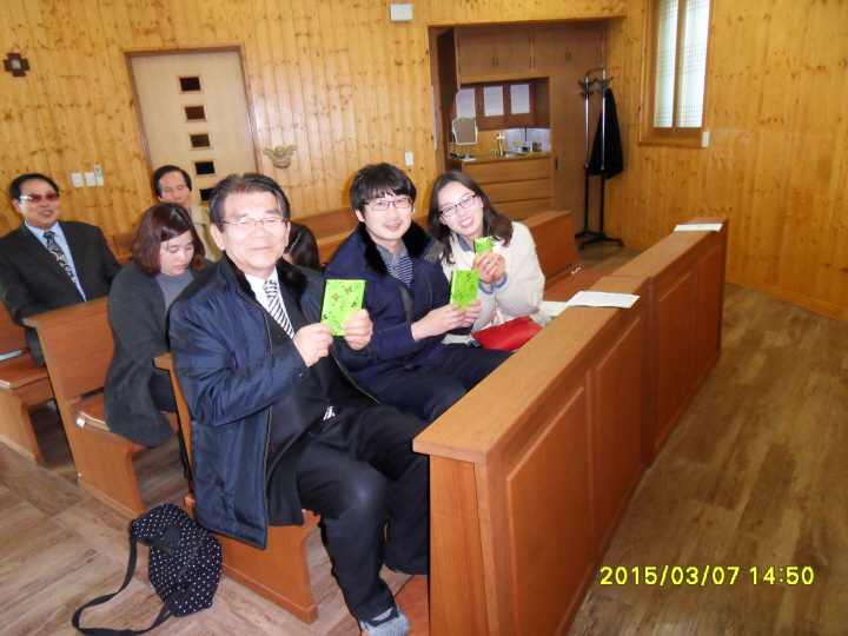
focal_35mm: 24
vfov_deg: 56.8
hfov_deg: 71.6
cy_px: 318
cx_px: 424
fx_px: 588
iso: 320
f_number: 3.3
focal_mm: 4.2
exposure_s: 1/30
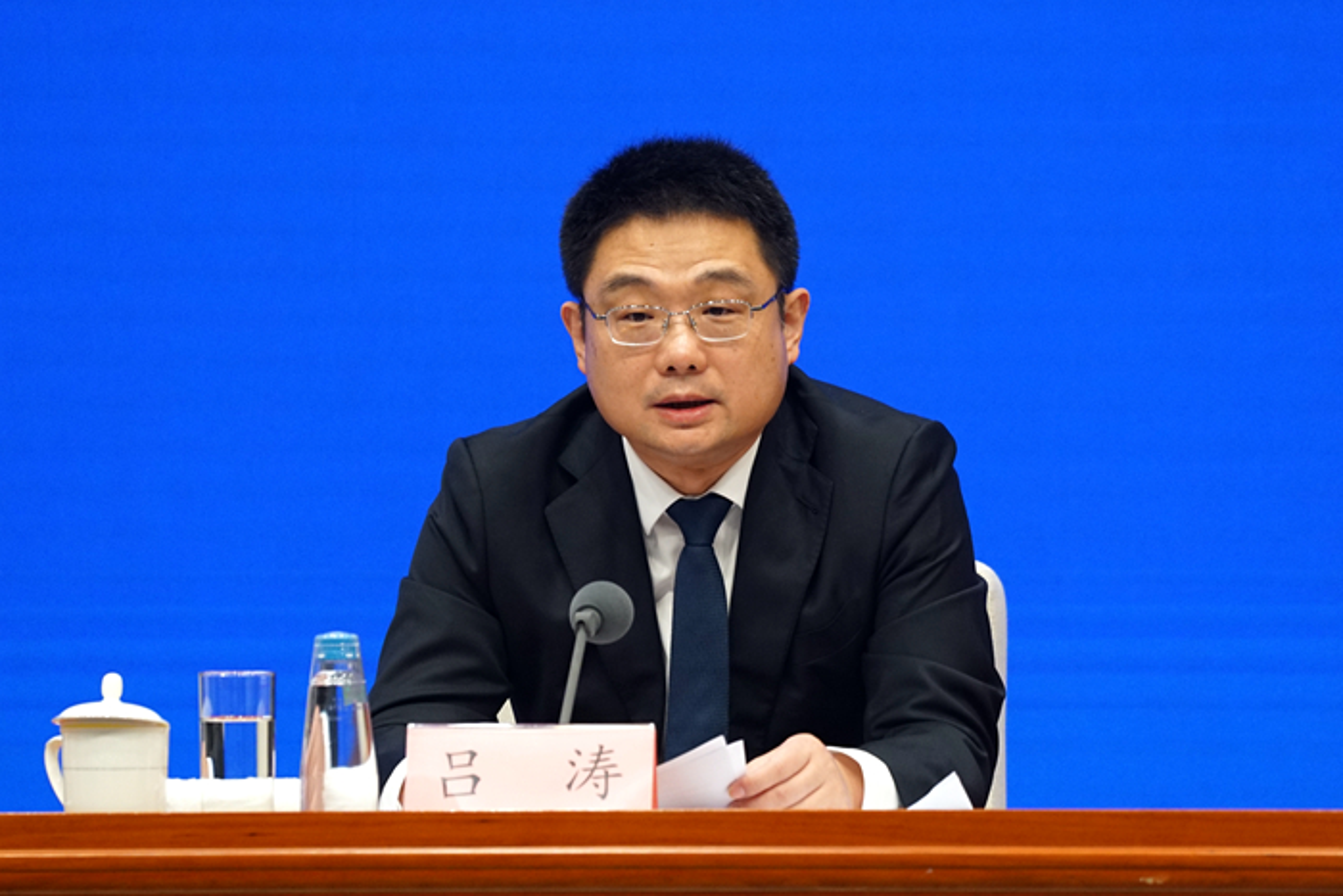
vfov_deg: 6.9
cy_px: 448
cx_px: 672
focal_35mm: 200
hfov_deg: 10.3
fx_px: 7462
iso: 1250
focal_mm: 200
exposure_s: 1/160
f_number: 4
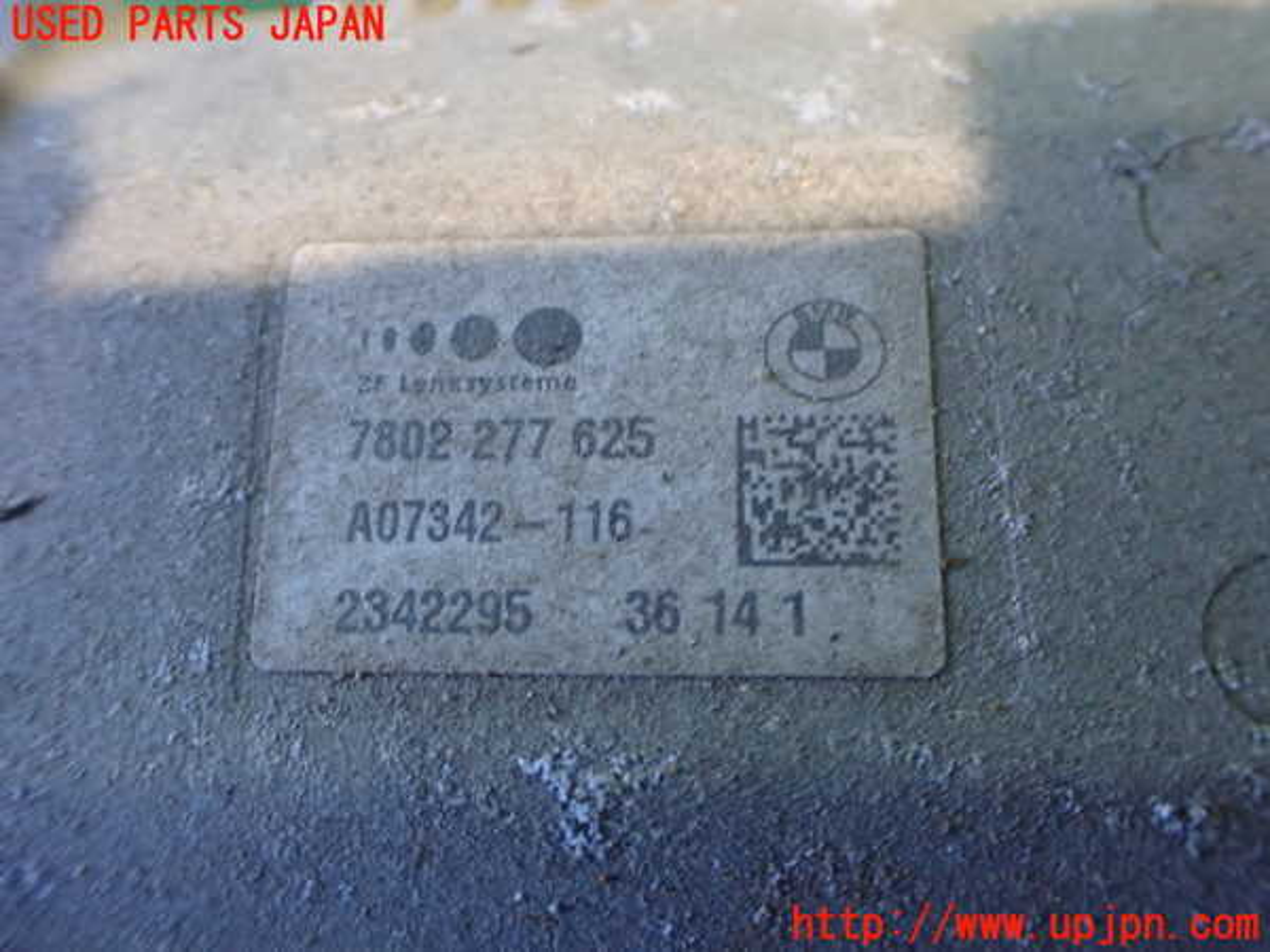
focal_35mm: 30
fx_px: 1101
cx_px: 635
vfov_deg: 46.8
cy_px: 476
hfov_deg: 60.0
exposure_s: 1/40
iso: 800
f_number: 2.3
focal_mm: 5.4
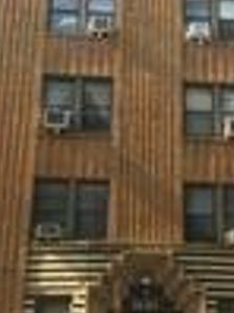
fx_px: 587
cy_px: 145
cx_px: 170
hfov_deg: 22.4
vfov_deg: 29.8
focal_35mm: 65
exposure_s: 1/283
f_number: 2.2
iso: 25
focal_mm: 4.15
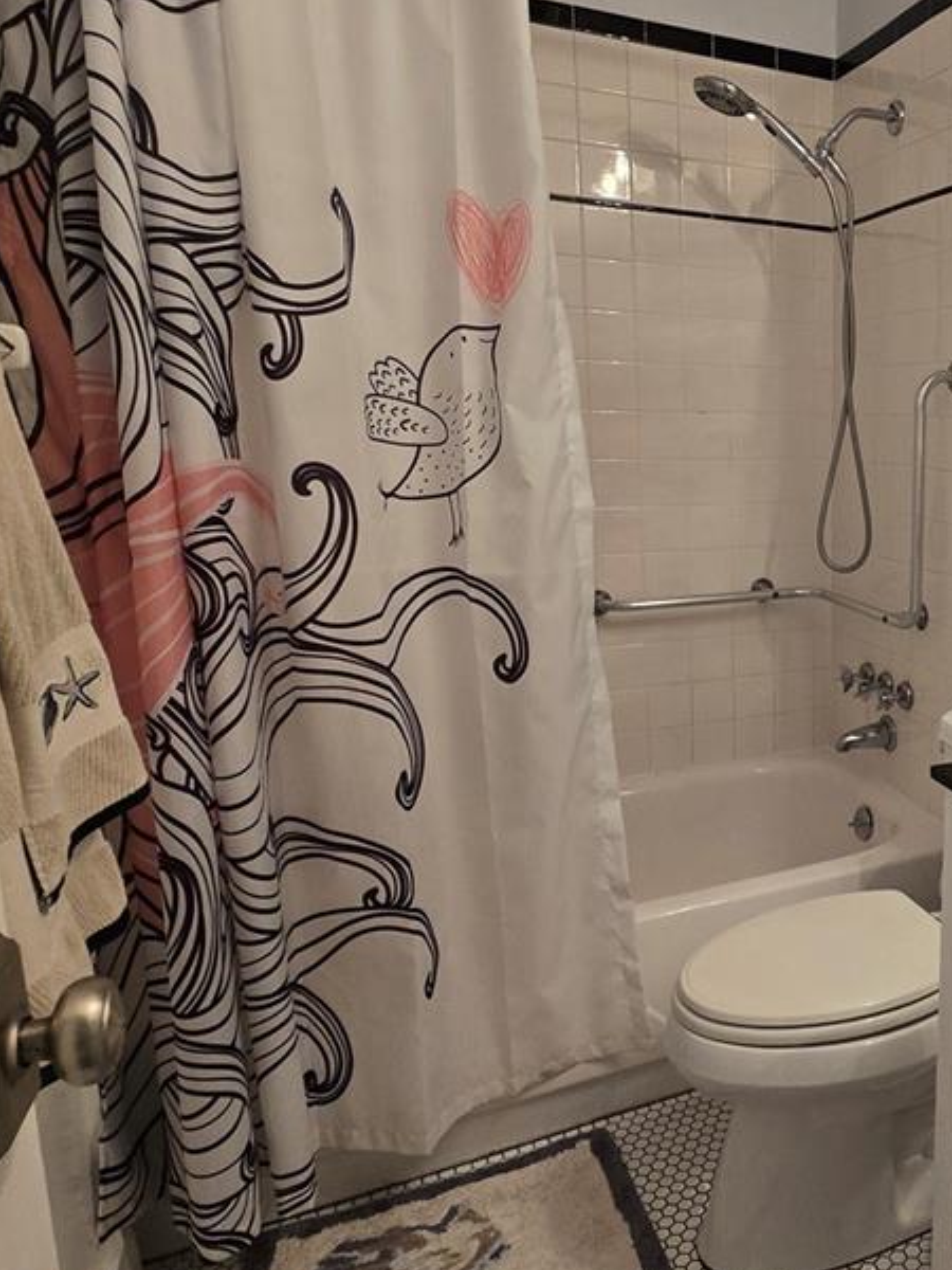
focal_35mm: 26
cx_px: 935
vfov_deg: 67.3
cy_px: 607
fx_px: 953
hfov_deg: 45.5
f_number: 2.2
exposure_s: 1/60
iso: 160
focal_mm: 2.2
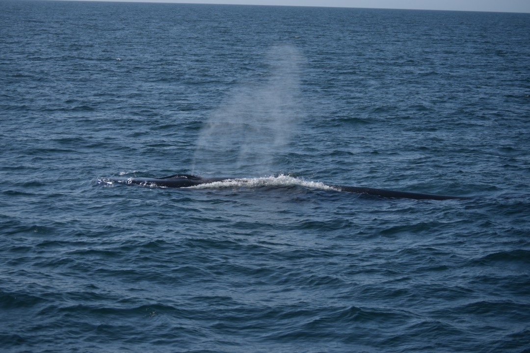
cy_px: 176
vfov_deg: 12.2
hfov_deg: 18.2
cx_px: 265
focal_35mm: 112
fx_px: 1656
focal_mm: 75
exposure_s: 1/4000
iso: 200
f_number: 4.2
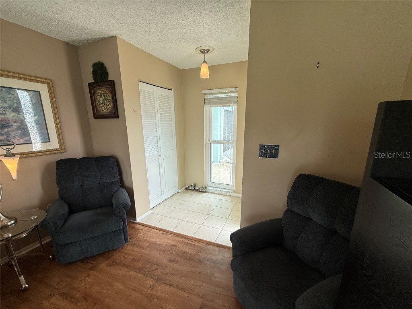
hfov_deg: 102.1
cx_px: 206
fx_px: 167
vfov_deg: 85.7
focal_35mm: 14
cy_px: 154
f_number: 2.2
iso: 80
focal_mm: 2.22
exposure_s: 1/120
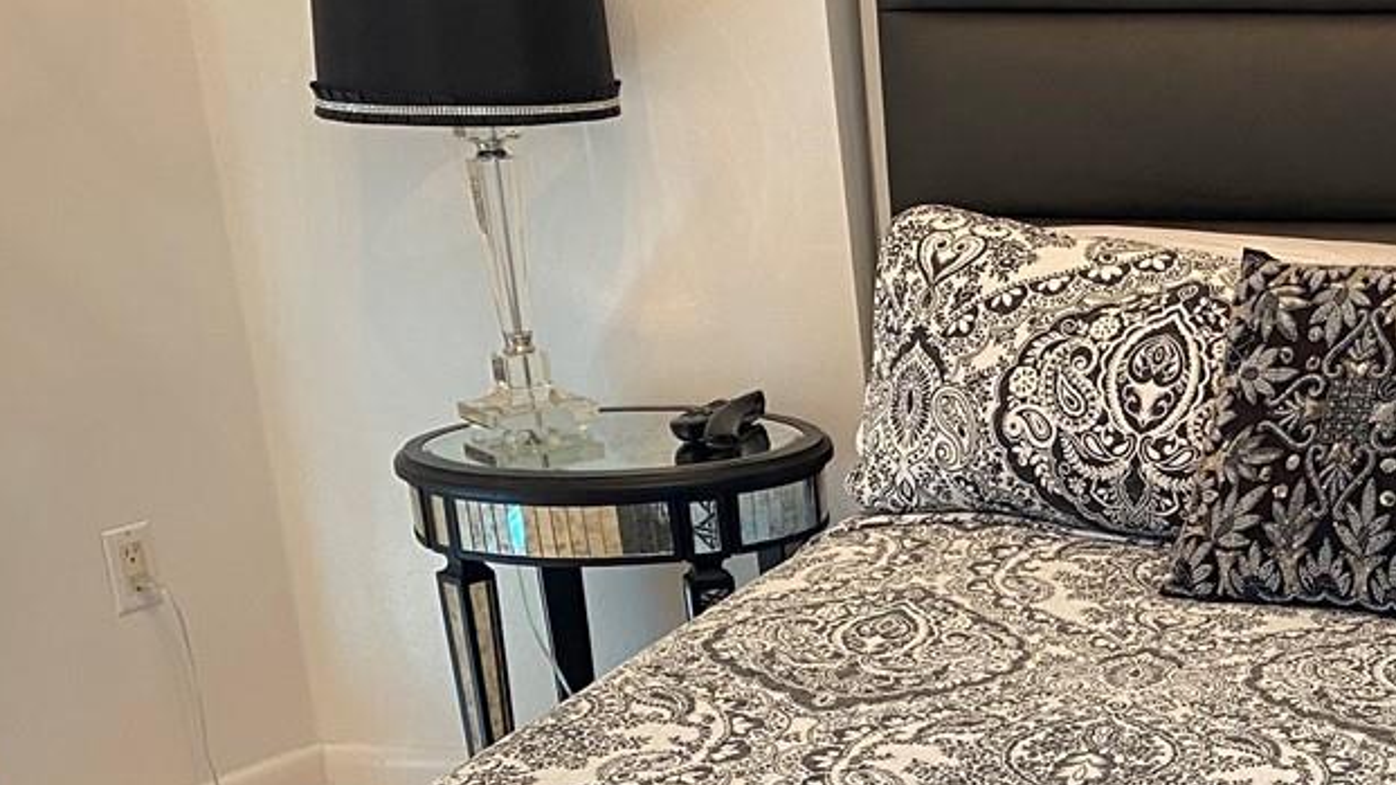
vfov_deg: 16.1
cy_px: 864
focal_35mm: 73
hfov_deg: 26.7
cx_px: 1522
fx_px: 2702
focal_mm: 4.25
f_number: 1.8
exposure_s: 1/60
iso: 100
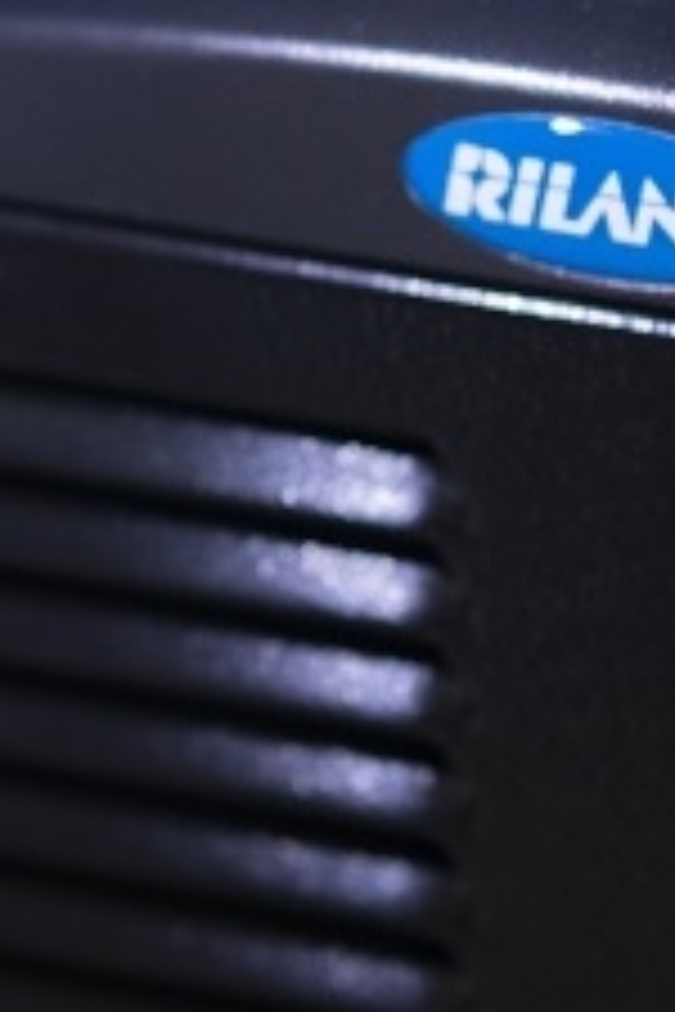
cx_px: 225
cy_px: 225
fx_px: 10490
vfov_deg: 5.5
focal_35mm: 373
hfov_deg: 3.7
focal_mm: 56
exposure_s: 1/160
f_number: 1.8
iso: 500
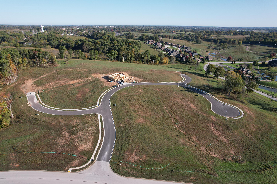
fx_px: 169
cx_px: 138
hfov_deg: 78.6
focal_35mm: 22
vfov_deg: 57.2
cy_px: 92
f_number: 2.8
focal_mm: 8.38
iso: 150
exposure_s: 1/400
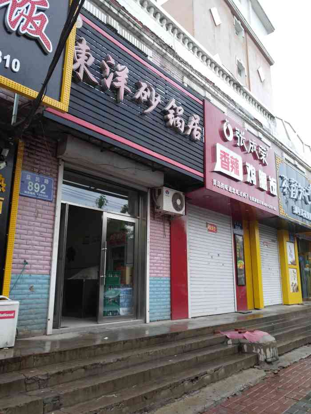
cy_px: 207
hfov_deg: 51.4
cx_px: 156
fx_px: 323
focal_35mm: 27
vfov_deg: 65.3
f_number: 2
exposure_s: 1/250
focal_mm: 3.66
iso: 100
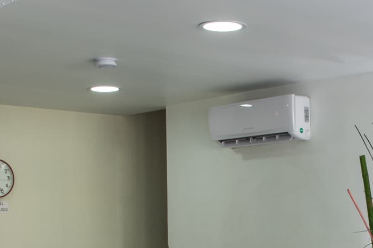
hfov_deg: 26.0
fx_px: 798
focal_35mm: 77
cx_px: 283
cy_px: 297
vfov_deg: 16.9
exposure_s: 1/30
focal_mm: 18
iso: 140
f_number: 6.3
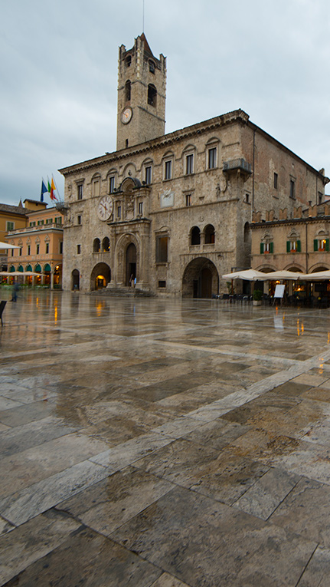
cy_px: 281
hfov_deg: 47.0
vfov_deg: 78.6
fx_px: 357
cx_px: 263
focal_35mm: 23
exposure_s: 1/4
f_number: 13
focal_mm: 14
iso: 80
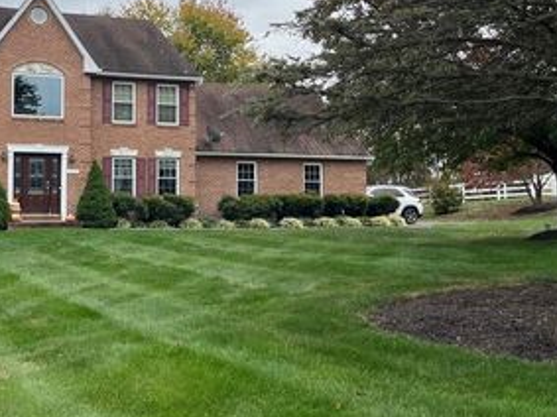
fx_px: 740
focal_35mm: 46
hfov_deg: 39.4
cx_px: 98
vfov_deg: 31.3
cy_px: 149
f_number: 1.6
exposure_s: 1/1748
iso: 50
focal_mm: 5.1
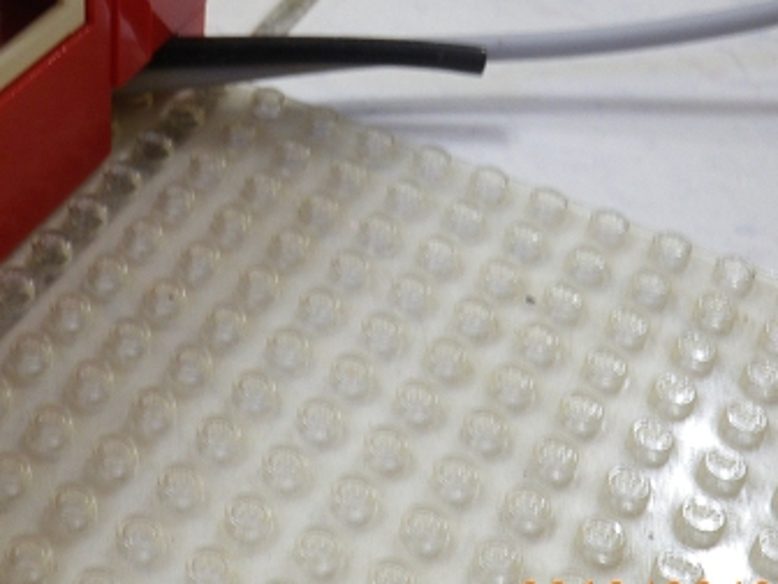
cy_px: 171
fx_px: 1753
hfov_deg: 24.8
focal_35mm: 78
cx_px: 204
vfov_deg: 18.8
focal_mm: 7.3
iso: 100
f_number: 3.9
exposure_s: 1/4
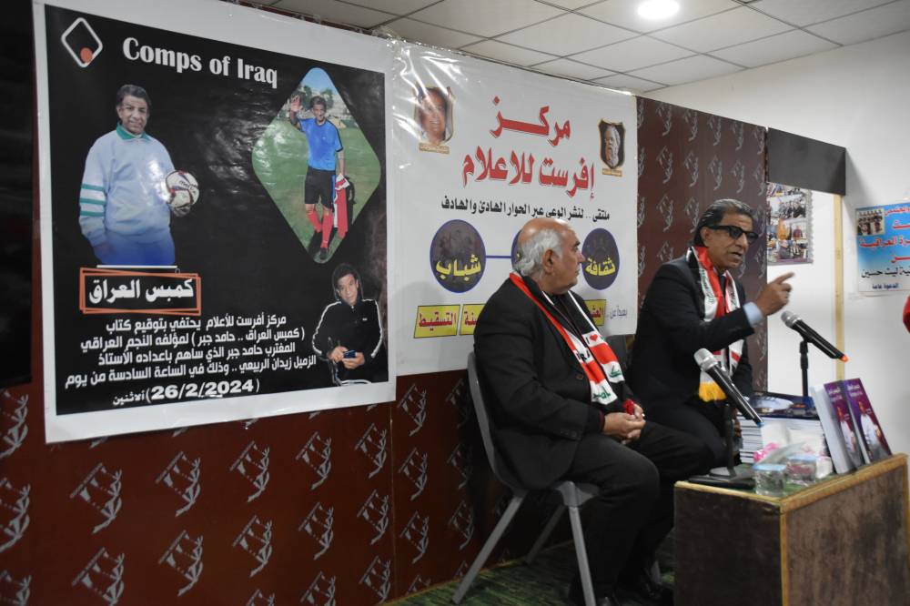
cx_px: 455
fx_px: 834
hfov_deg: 57.2
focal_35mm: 33
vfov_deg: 39.9
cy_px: 303
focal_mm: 22
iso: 2200
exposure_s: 1/60
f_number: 3.8
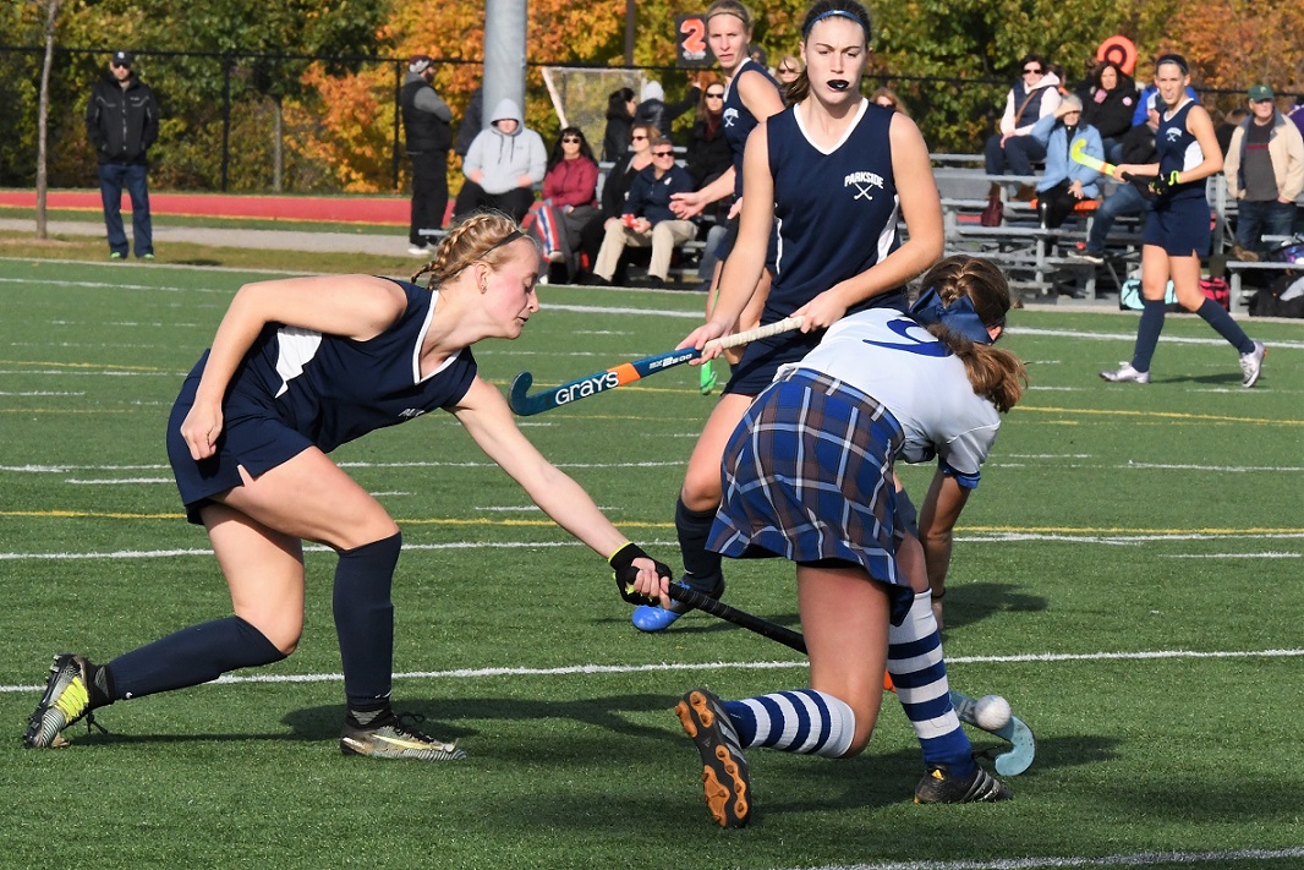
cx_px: 652
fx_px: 7335
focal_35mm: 202
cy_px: 435
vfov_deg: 6.8
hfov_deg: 10.2
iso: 1250
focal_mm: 135
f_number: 16
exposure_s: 1/1000
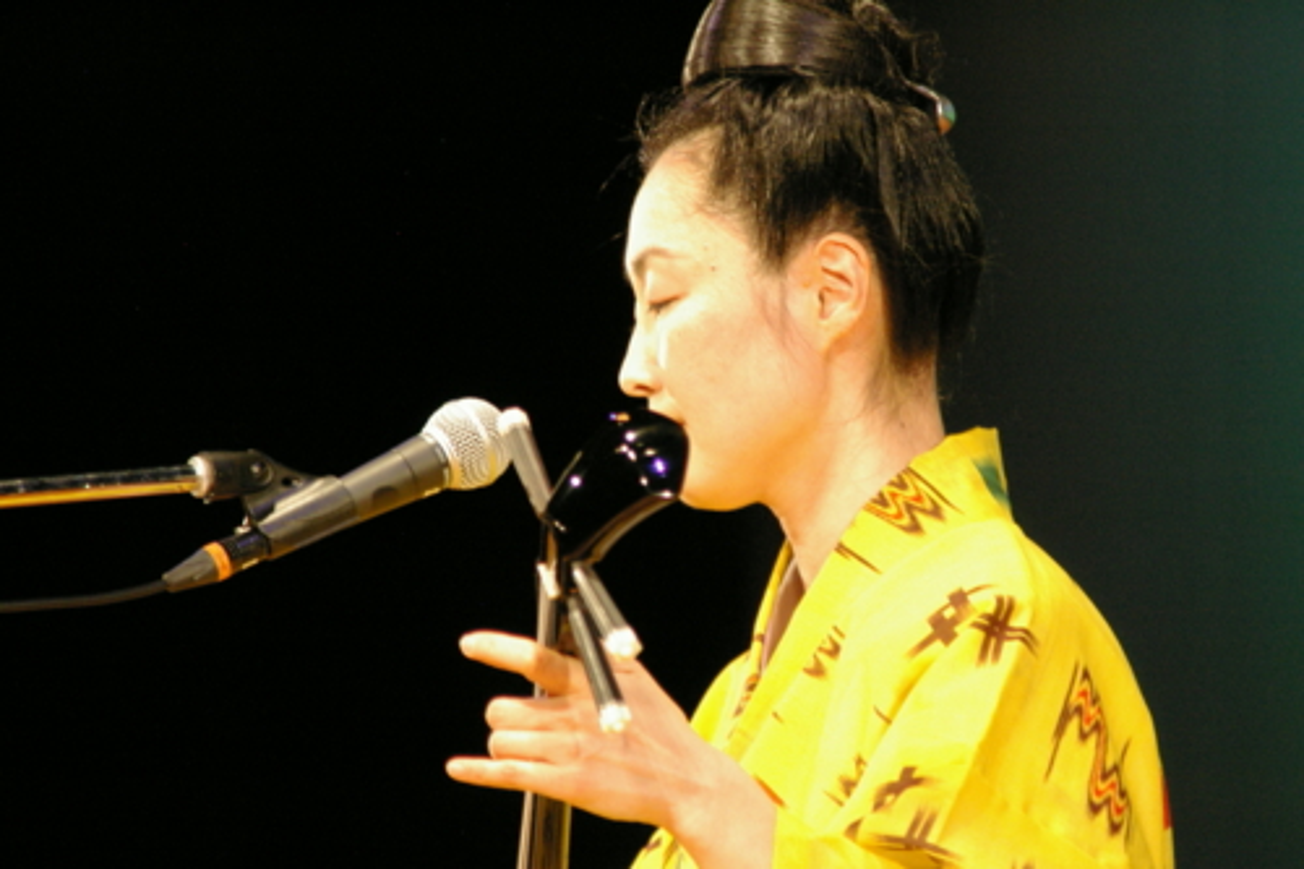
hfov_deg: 6.5
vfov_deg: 4.4
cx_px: 652
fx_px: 11406
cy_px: 434
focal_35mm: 315
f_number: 6.7
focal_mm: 210
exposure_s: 1/90
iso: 1600
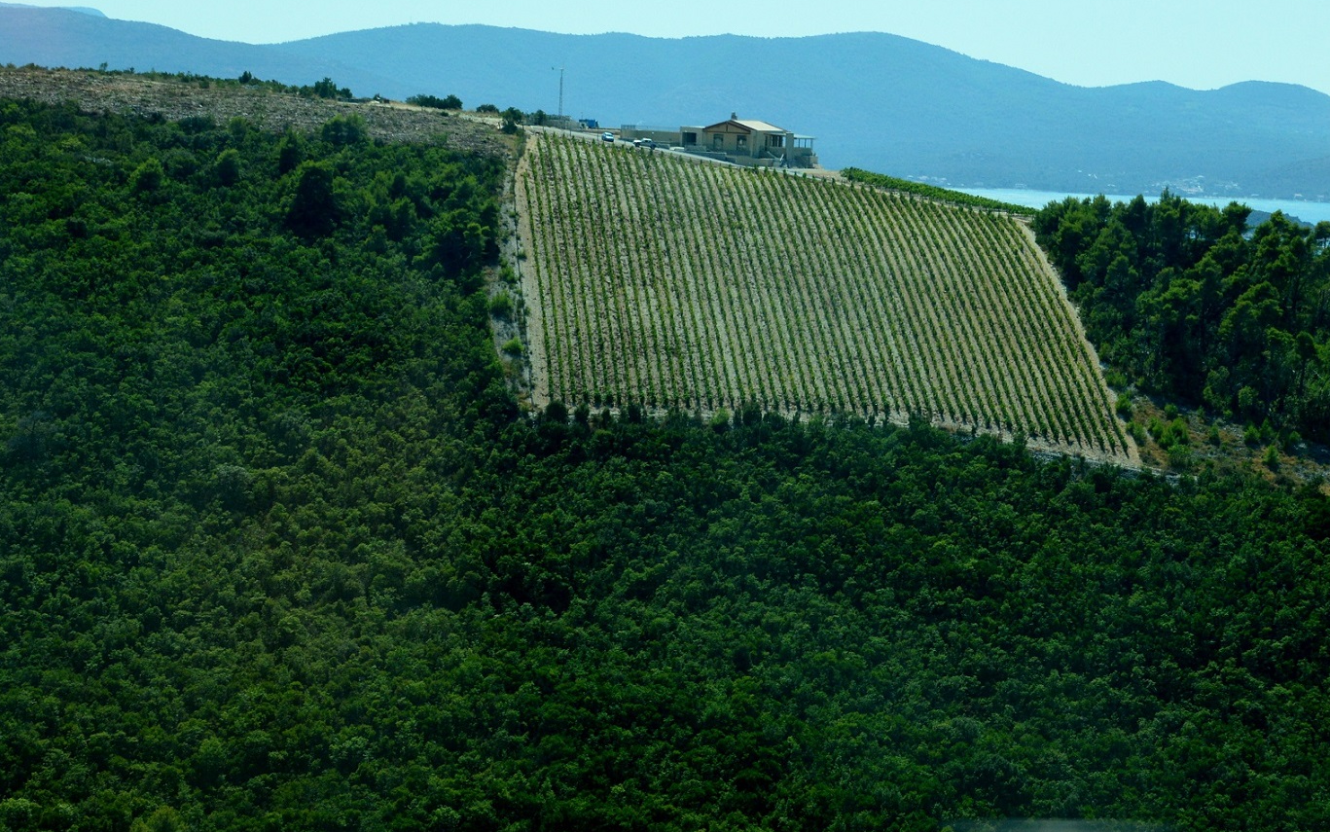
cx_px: 827
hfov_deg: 21.2
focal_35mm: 98
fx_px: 3553
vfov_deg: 13.4
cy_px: 374
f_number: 10
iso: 400
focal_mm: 48
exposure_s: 1/250
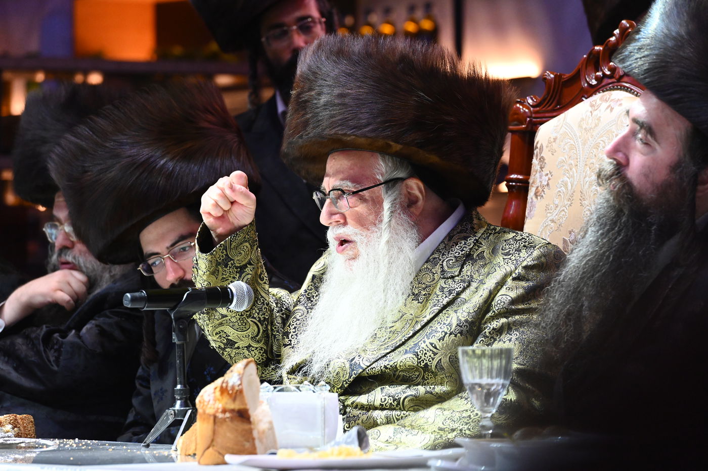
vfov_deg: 6.9
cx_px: 354
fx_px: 3933
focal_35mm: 200
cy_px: 236
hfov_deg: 10.3
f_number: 7.1
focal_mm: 200
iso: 4000
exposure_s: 1/125
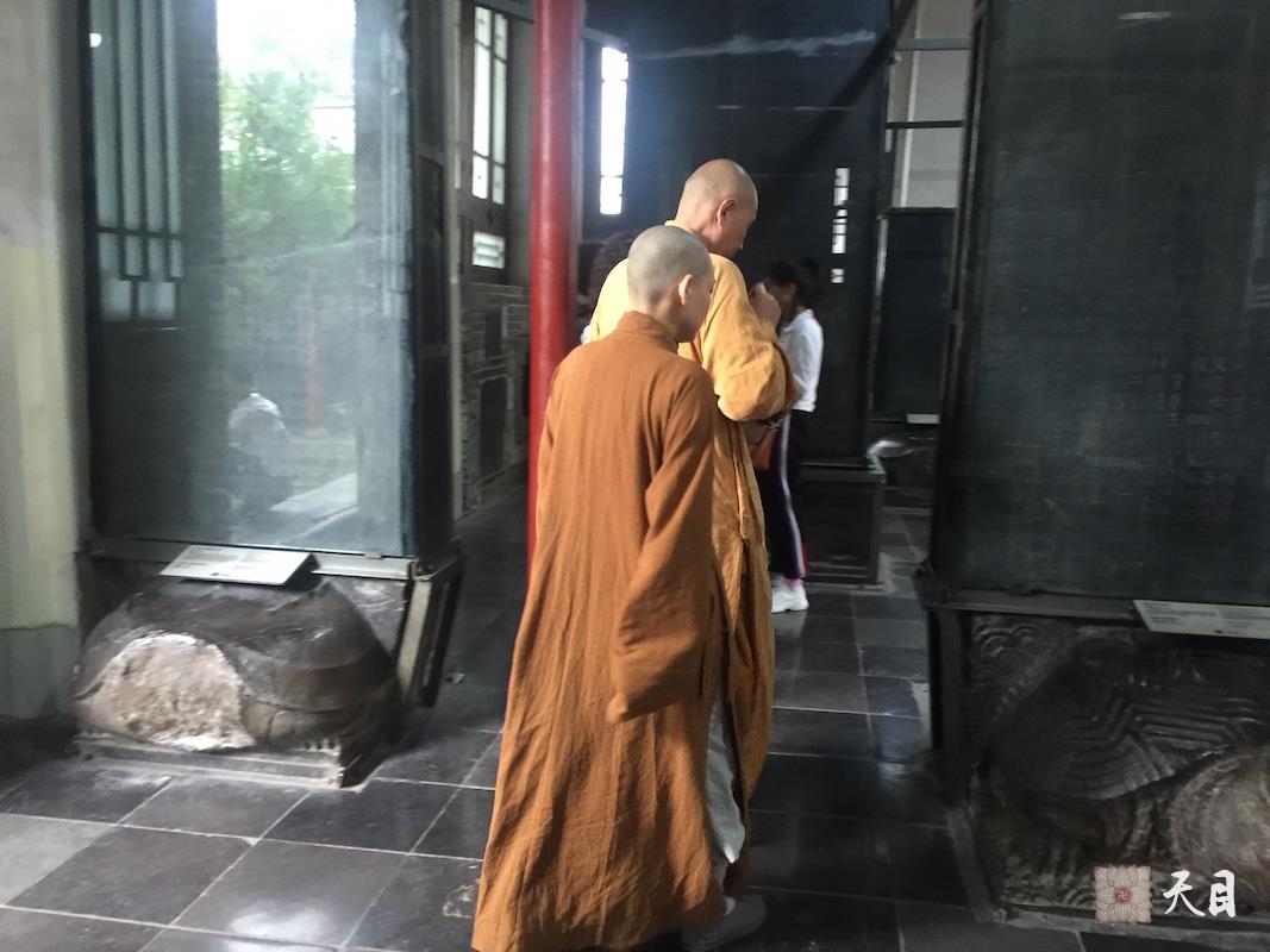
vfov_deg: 48.2
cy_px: 476
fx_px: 1064
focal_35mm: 29
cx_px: 635
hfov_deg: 61.7
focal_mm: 4.15
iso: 100
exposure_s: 1/10
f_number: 2.2
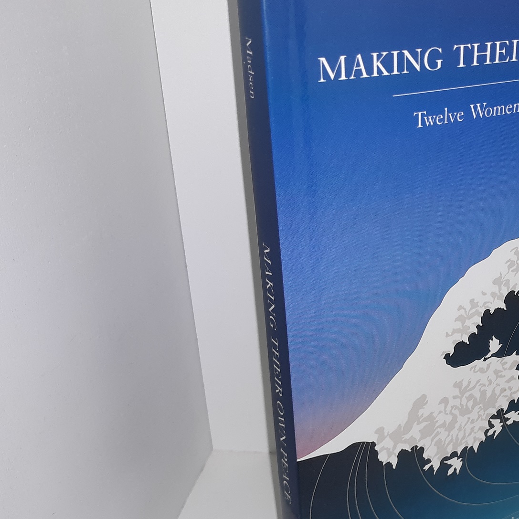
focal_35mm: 47
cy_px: 306
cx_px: 477
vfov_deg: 36.0
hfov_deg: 33.9
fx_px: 797
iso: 40
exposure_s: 1/122
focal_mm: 3.7
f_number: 1.7
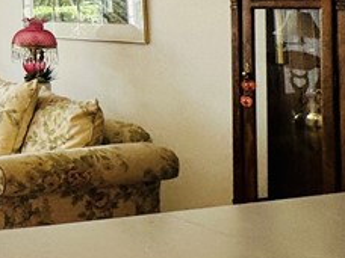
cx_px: -306
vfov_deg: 22.3
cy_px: -9
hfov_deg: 20.1
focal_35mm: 63
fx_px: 628
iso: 64
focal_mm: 2.22
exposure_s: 1/99
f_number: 2.2
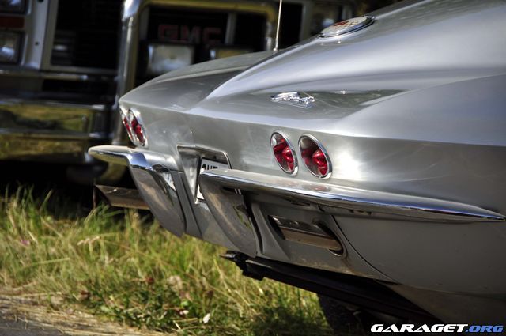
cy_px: 168
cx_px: 253
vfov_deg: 5.4
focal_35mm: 255
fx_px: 3580
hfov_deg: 8.1
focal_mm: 170
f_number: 5.6
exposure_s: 1/250
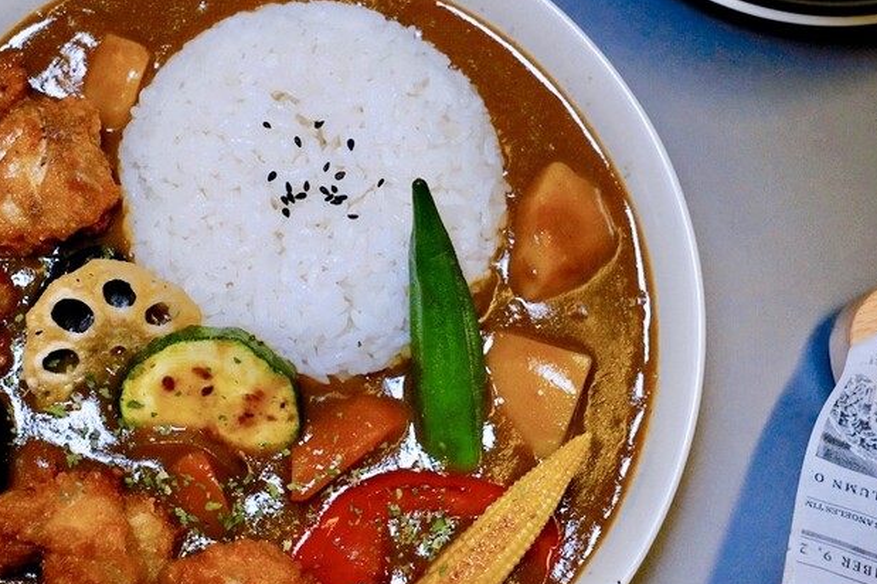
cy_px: 320
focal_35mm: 70
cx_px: 367
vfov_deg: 19.4
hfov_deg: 28.8
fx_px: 1704
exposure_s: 1/200
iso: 6400
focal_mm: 51
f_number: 7.1
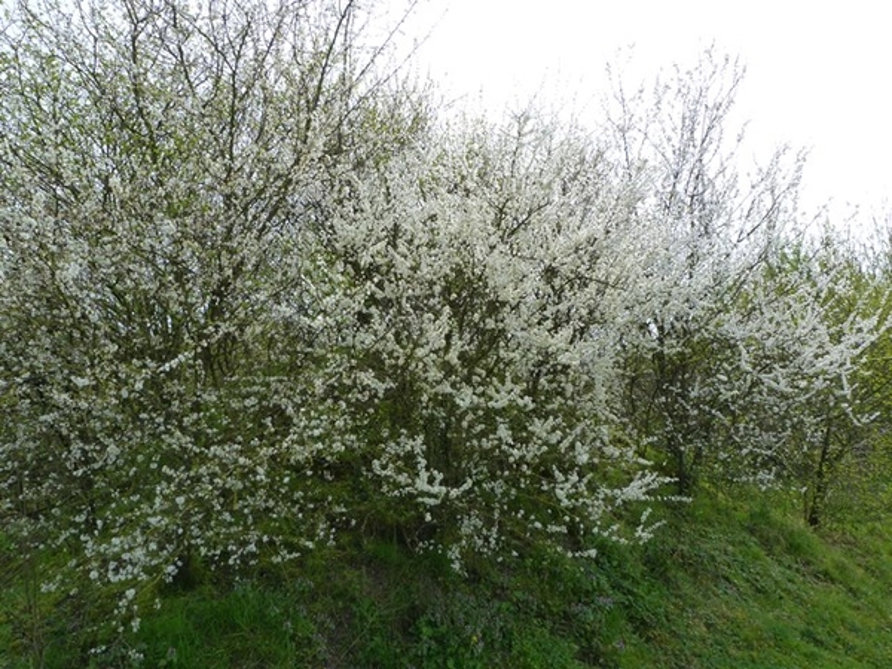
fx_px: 644
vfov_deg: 54.9
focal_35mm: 25
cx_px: 446
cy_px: 334
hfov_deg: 69.4
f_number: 5
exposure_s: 1/250
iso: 125
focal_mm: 4.5
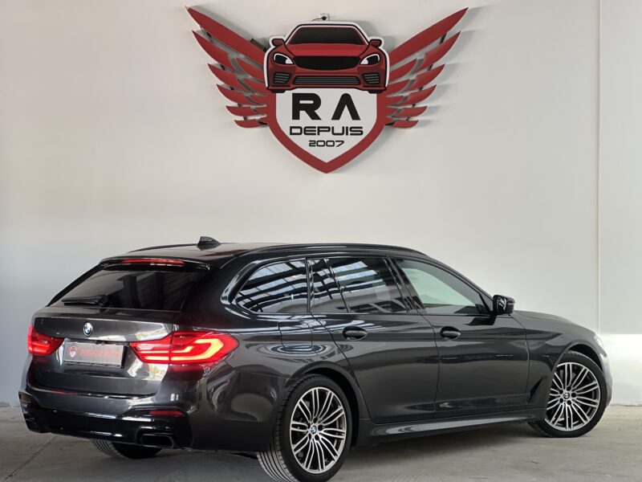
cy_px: 241
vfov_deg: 19.1
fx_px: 1428
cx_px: 321
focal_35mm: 77
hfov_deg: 25.3
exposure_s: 1/40
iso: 320
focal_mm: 9
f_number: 2.8
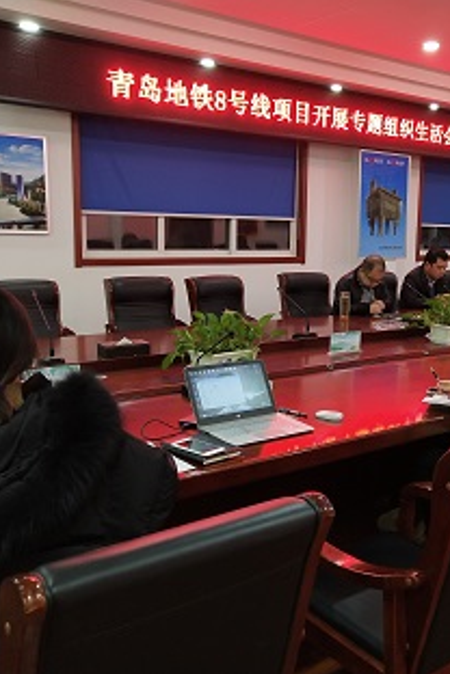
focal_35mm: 42
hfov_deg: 31.3
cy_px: 338
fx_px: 787
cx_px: 344
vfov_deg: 46.4
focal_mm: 3.95
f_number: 1.8
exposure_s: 1/50
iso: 349
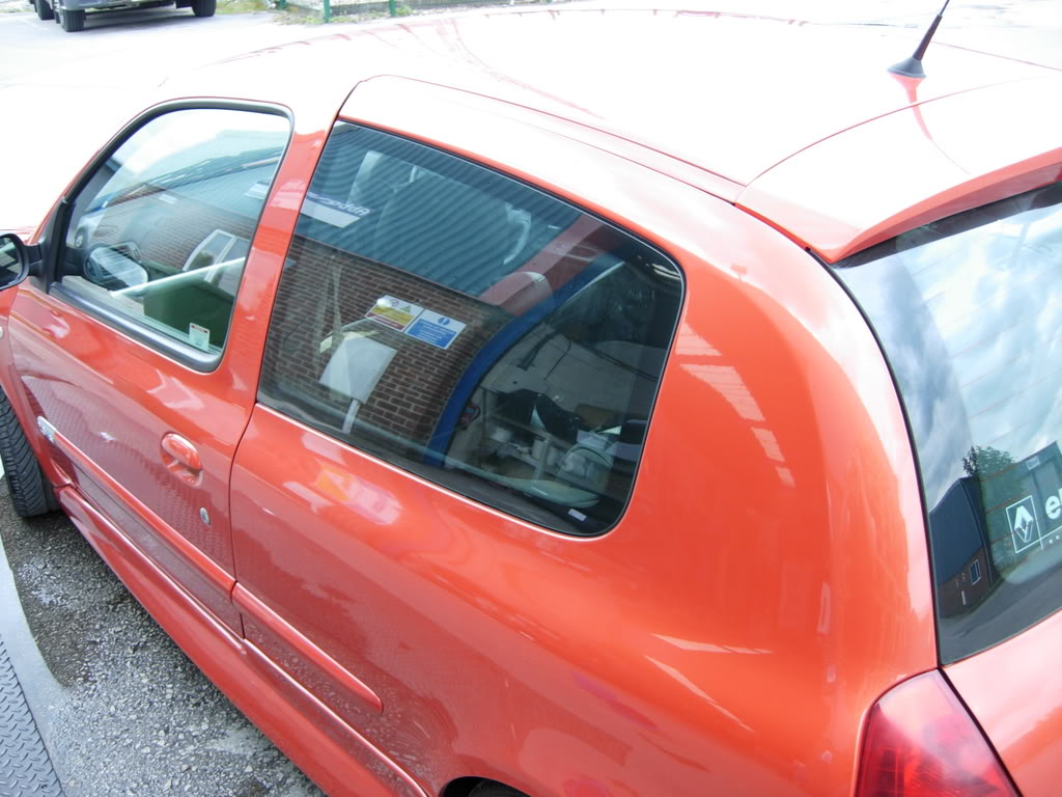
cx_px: 531
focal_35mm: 36
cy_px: 398
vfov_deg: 39.7
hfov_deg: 51.4
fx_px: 1104
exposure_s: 1/27.6
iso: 50
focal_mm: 7.5
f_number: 2.7
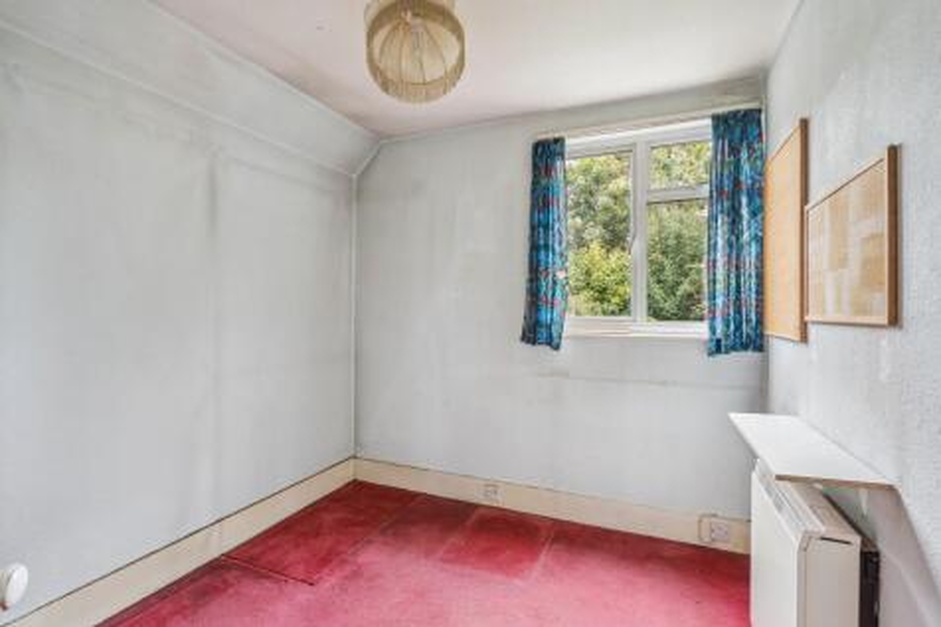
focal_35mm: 16
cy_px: 314
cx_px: 470
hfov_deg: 96.8
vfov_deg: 73.7
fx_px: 418
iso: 320
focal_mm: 16
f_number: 5.6
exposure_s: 1/2.5
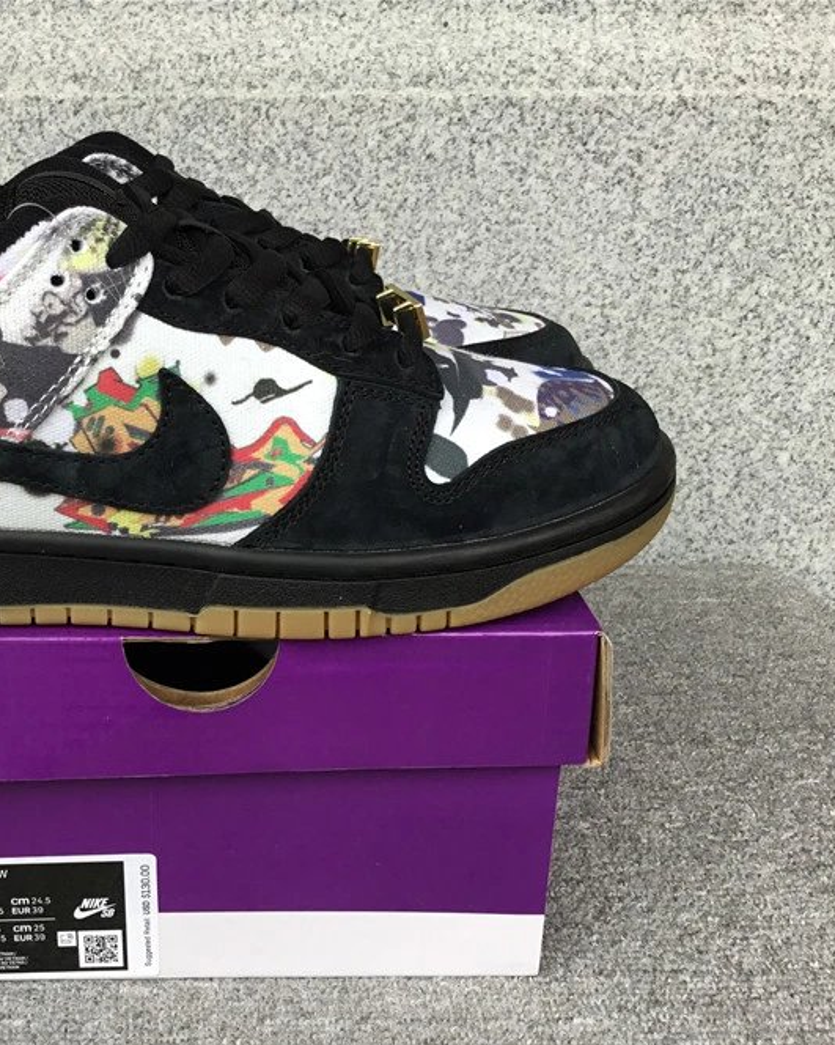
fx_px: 1267
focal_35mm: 41
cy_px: 530
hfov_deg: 35.6
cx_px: 203
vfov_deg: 44.8
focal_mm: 3.3
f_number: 2.4
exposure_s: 1/100
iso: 40
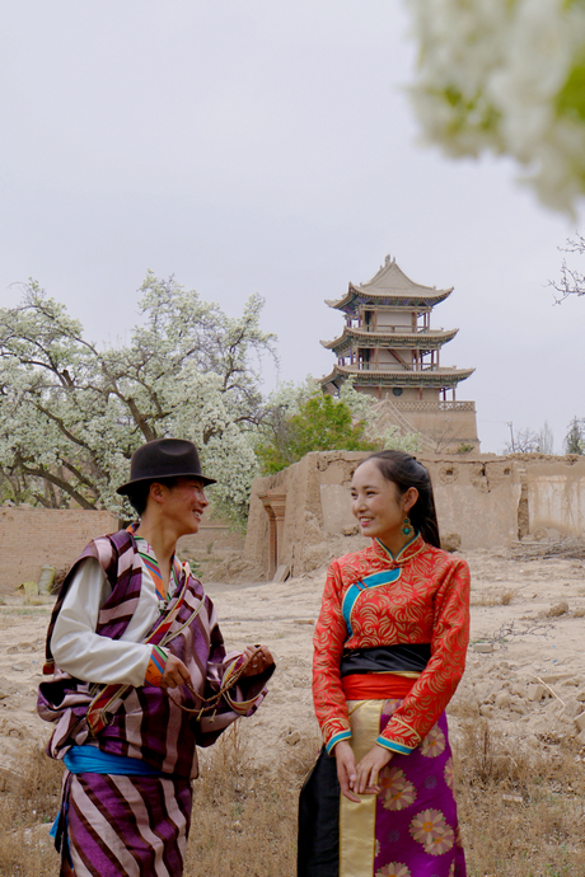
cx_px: 292
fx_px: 853
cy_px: 438
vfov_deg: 54.4
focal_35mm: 35
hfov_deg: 37.9
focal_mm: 35
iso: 200
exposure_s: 1/1000
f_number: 5
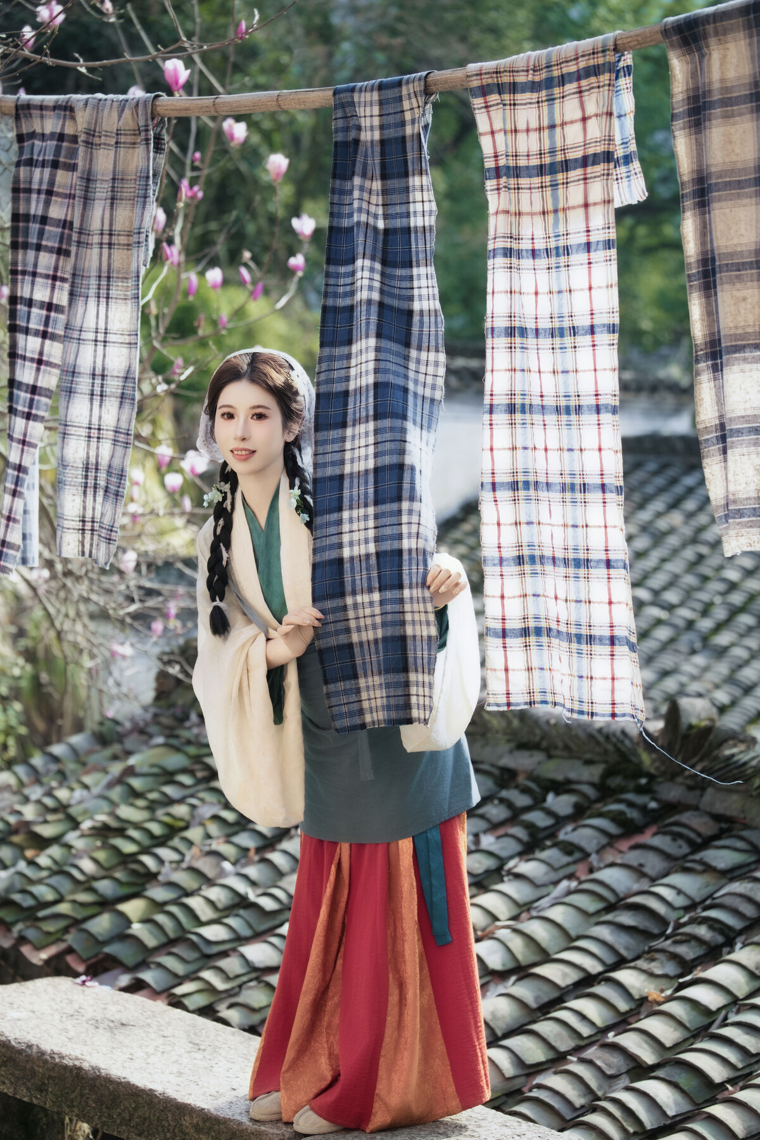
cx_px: 380
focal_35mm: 70
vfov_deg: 28.8
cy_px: 570
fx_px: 2216
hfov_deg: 19.5
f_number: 2.8
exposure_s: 1/200
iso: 125
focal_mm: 70
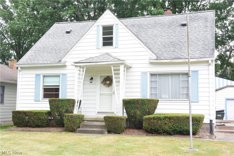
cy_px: 78
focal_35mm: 46
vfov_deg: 29.2
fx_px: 299
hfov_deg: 42.7
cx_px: 117
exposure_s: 1/125
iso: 160
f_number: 4.5
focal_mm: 17.2
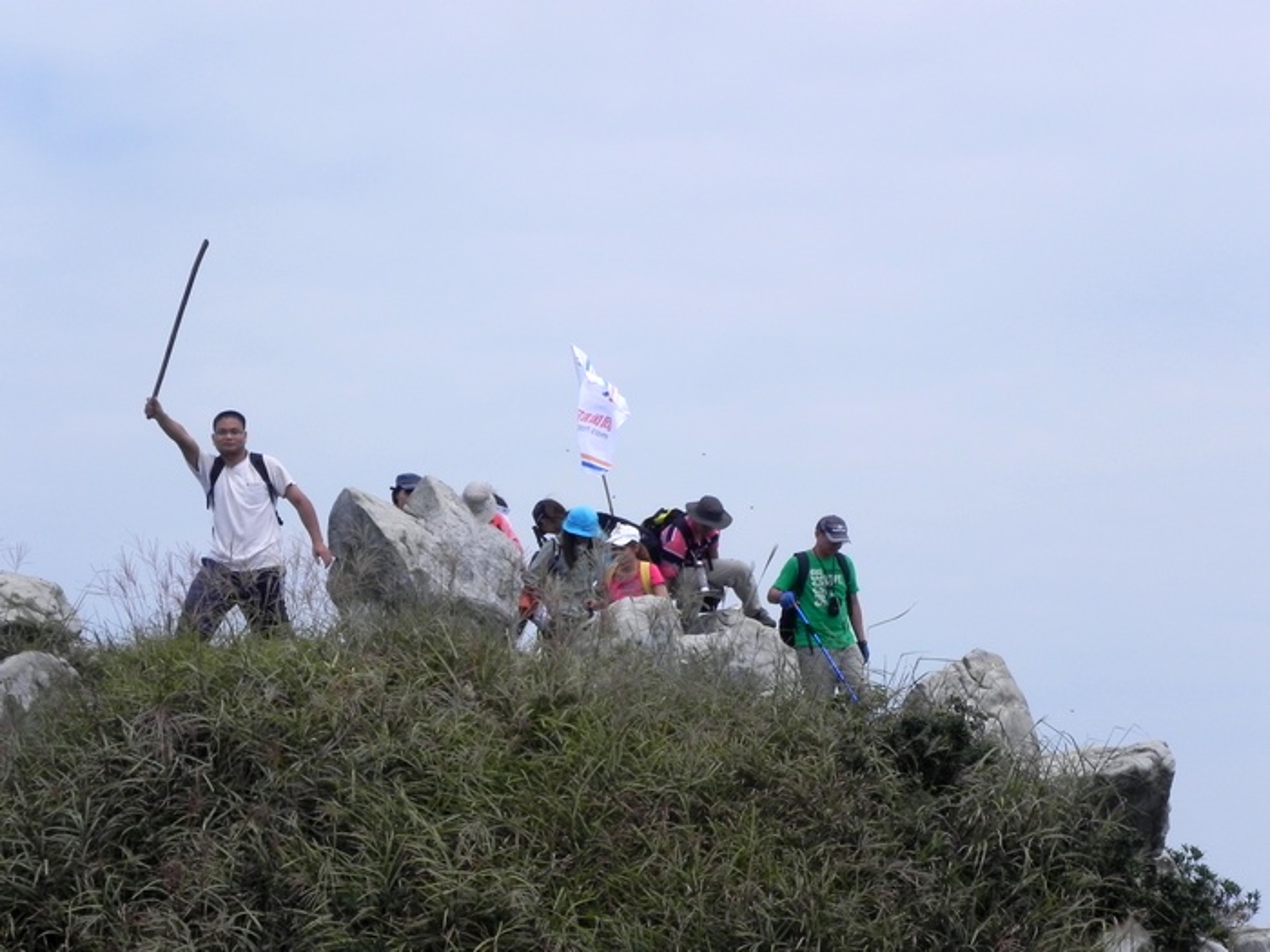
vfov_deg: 12.7
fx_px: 4293
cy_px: 476
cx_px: 635
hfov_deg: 16.8
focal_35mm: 117
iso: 160
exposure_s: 1/469
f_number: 8
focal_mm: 20.8
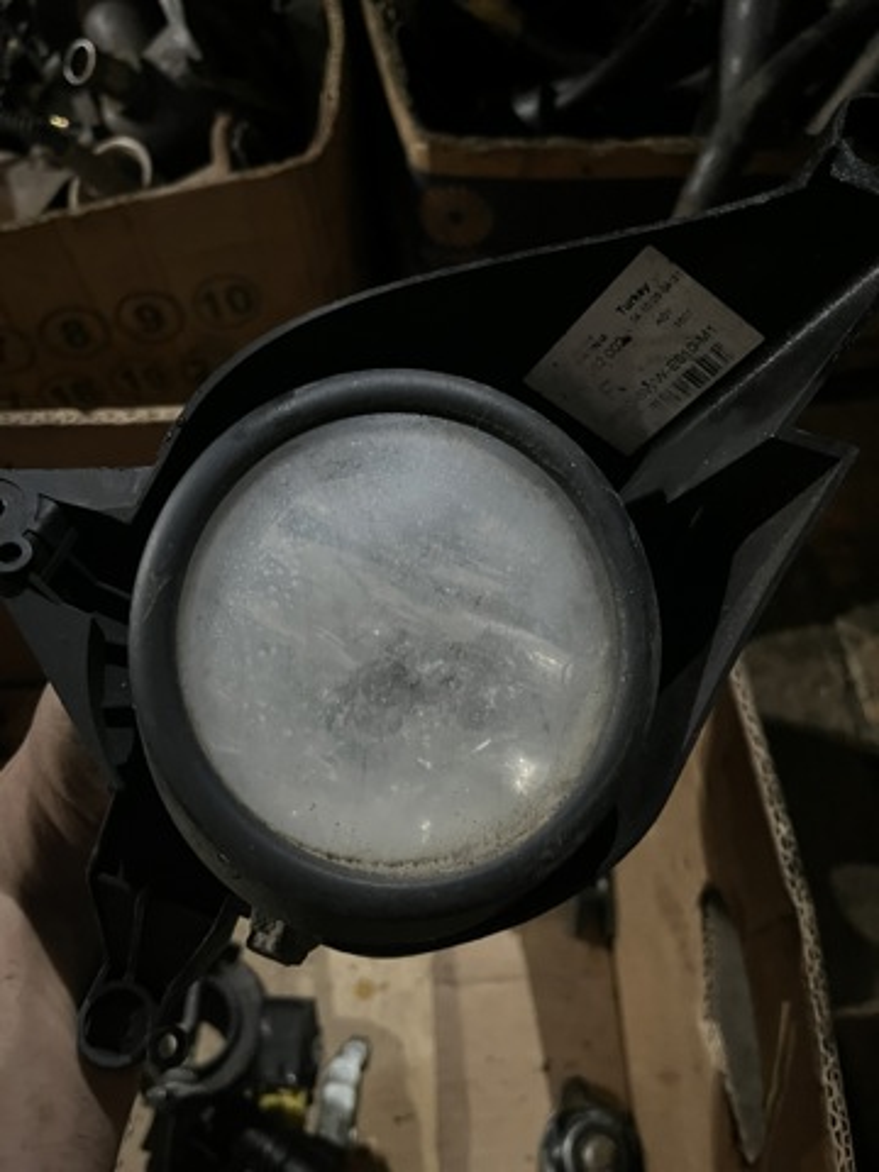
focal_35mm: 26
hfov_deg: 53.1
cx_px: 440
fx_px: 880
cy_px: 586
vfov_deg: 67.3
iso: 800
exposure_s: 1/25
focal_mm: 5.1
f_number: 1.6
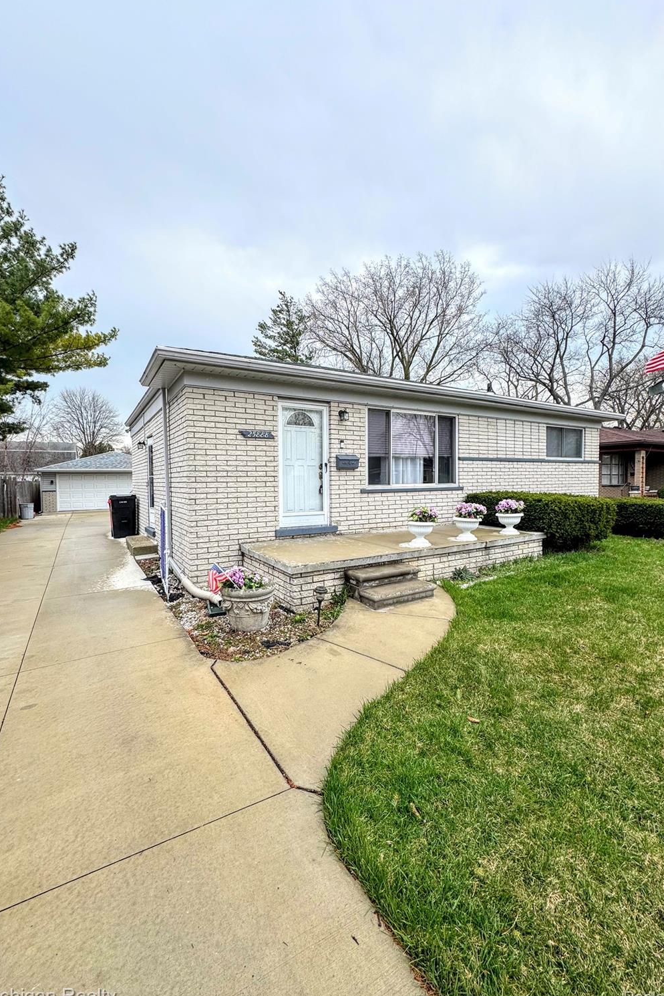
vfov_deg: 100.4
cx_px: 317
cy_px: 496
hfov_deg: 77.3
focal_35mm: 15
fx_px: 415
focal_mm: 2.22
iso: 50
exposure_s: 1/1006
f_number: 2.2
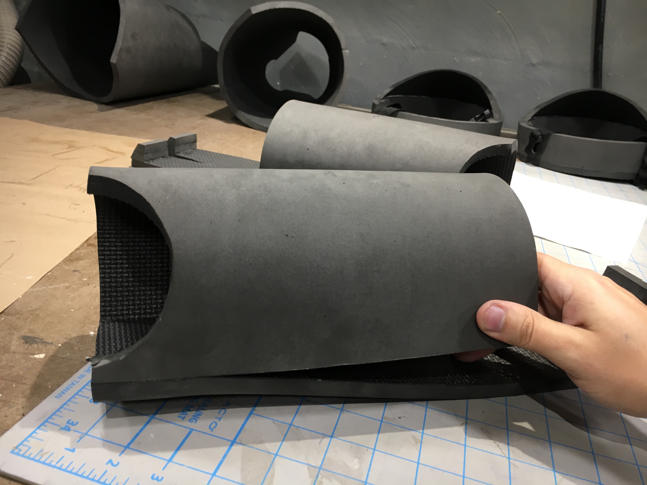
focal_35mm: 29
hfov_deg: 61.7
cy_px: 242
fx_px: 542
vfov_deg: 48.2
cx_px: 324
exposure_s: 1/30
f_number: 2.2
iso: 50
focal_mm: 4.15
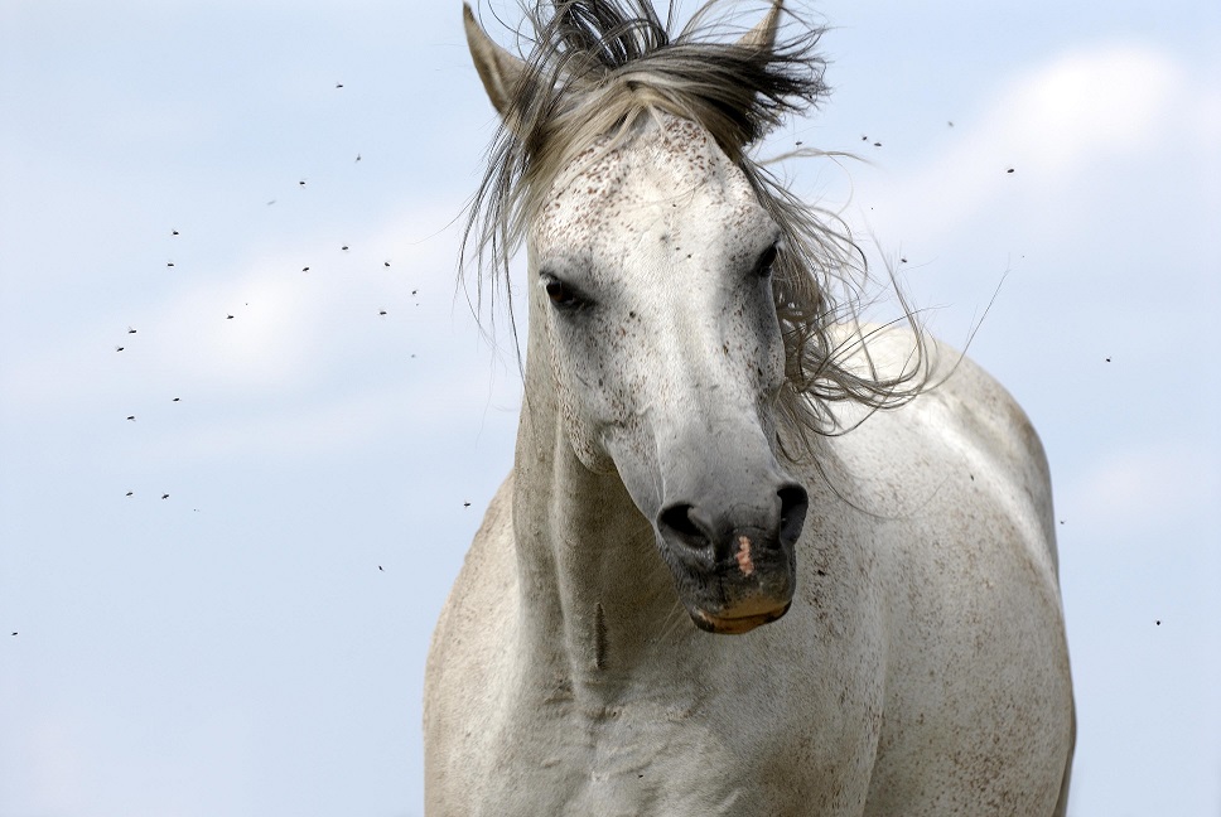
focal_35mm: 300
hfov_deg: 6.9
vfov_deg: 4.6
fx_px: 10187
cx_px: 610
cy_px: 408
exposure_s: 1/500
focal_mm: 200
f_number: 5.6
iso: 200
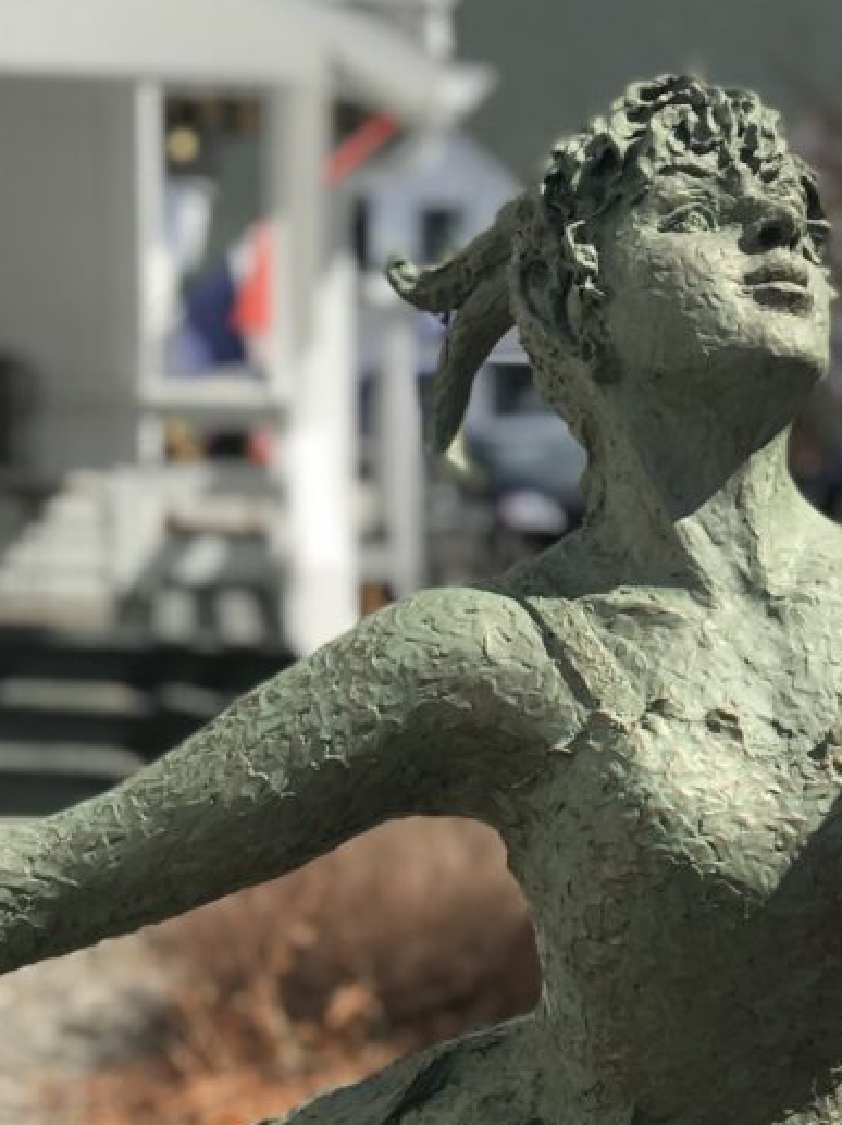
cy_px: 997
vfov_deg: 17.2
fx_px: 3669
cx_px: 683
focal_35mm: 113
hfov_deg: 13.0
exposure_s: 1/921
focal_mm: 6.6
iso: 20
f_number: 2.8
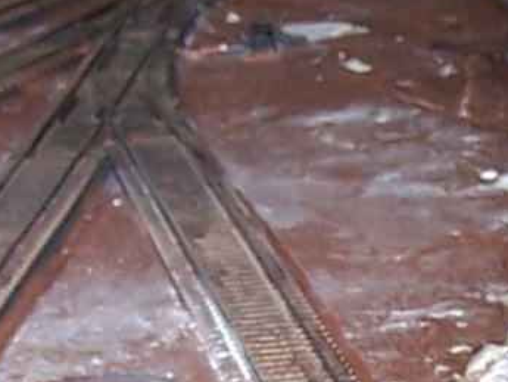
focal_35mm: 254
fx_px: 3729
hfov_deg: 7.6
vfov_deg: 5.8
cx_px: 857
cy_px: 670
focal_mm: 6.3
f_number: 2.8
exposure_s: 1/60
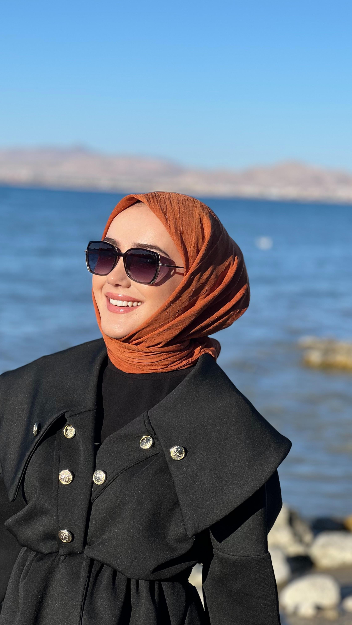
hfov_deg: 14.4
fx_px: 1394
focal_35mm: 84
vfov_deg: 25.3
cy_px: 313
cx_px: 132
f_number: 2.8
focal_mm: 9
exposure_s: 1/686
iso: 32
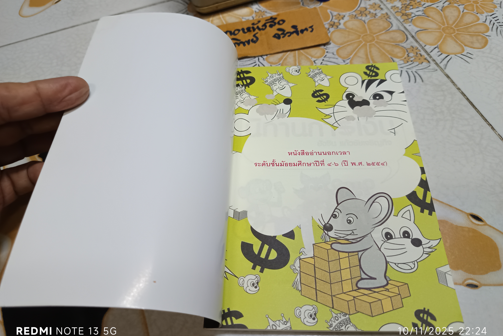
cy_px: 162
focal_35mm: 25
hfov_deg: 71.5
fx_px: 349
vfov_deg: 51.3
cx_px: 252
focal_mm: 5.31
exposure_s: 1/33.3
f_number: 1.7
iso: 848
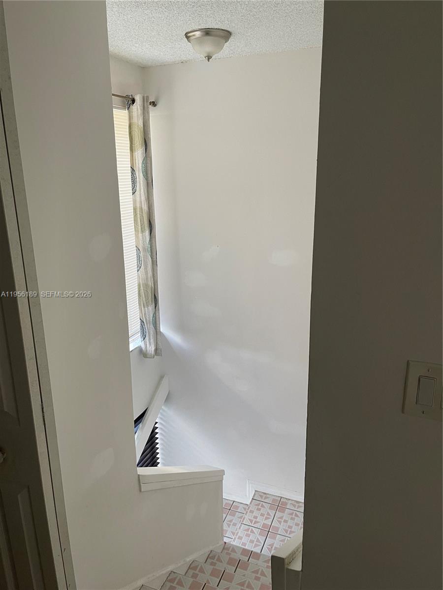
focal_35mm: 25
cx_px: 222
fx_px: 427
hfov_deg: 54.9
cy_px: 295
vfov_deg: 69.4
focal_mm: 5.1
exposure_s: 1/86
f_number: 1.6
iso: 125
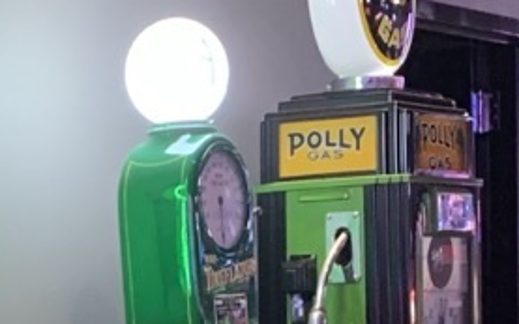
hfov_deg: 13.1
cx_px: 157
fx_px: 2249
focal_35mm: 159
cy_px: 916
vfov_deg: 7.4
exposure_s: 1/30
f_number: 1.8
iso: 640
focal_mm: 4.25
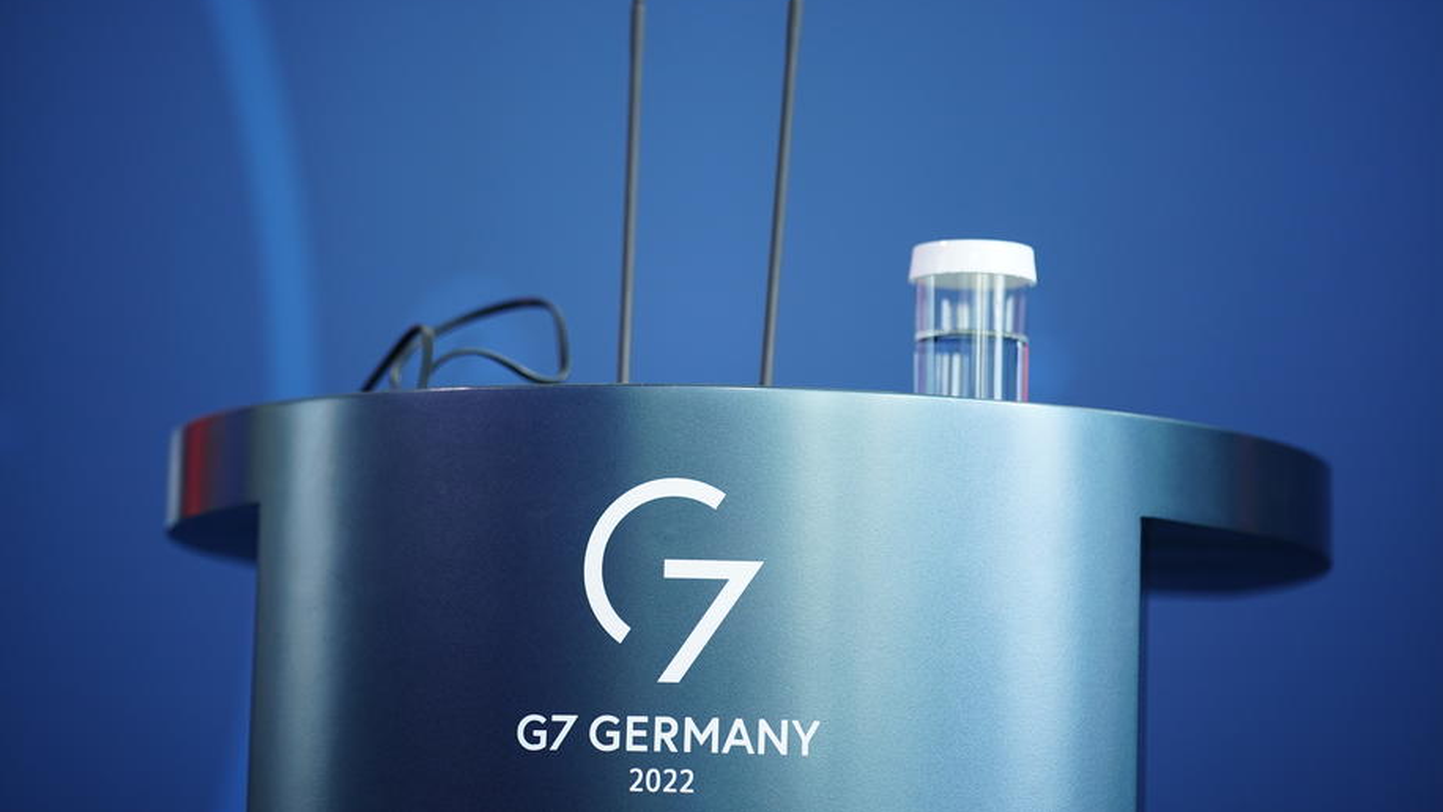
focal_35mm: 142
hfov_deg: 15.1
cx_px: 723
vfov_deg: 8.5
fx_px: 5433
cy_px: 333
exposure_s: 1/800
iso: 640
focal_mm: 135
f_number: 1.8
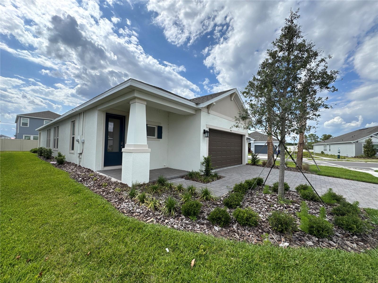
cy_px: 142
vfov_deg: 85.7
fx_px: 153
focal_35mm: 14
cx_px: 189
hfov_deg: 102.1
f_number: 2.2
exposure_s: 1/1506
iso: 50
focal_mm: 2.22
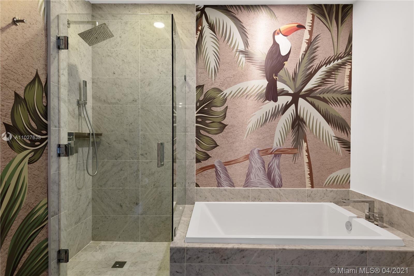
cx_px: 207
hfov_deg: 86.9
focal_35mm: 19
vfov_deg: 64.6
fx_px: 219
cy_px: 138
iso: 250
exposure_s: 1
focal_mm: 19
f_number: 8
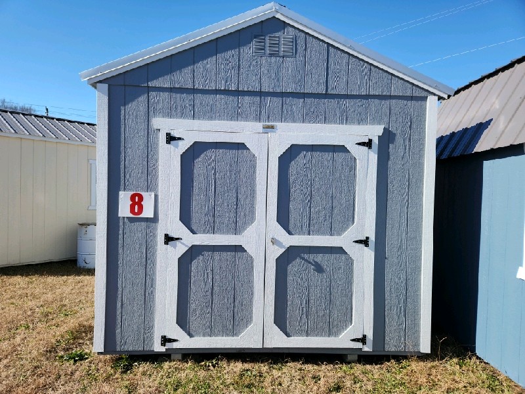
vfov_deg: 58.9
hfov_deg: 73.9
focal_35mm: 23
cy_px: 197
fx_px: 349
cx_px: 262
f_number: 1.8
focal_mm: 5.4
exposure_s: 1/1111
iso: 20
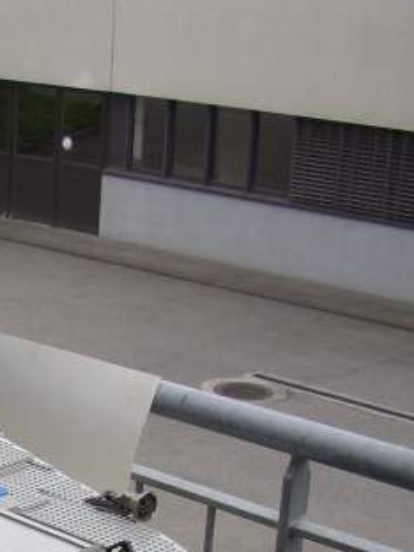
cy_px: 487
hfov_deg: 16.8
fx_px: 1228
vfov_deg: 24.7
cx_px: -260
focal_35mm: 77
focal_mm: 5.8
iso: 71
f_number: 4.1
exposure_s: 1/353
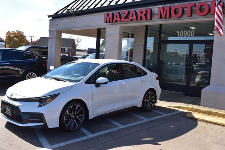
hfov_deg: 53.2
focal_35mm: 36
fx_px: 225
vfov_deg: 36.8
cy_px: 75
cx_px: 112
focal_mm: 24
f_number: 11
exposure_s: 1/500
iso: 400
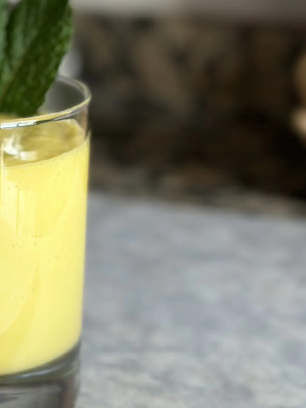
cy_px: 41
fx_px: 1261
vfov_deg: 18.1
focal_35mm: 107
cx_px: -33
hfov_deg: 13.5
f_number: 1.78
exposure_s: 1/88
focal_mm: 6.86
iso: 125
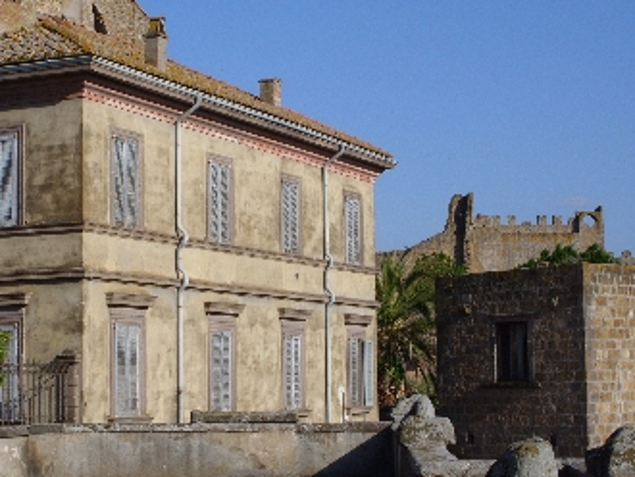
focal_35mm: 86
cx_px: 252
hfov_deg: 22.7
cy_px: 240
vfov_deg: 17.2
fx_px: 1579
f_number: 8.2
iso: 50
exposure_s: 1/284
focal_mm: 12.95
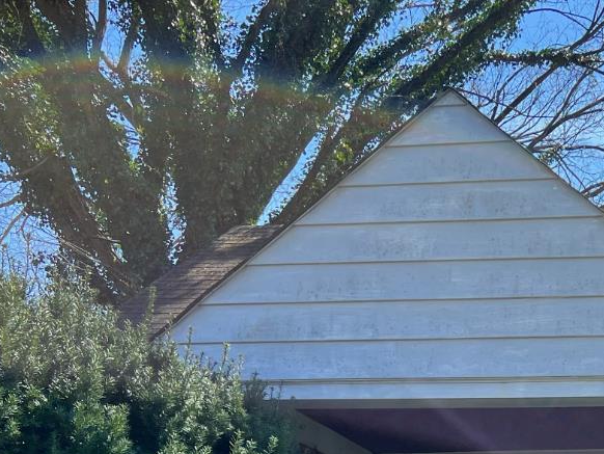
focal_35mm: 67
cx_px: 642
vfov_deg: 20.2
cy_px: 583
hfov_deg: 26.9
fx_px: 1170
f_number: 1.5
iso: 50
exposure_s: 1/1029
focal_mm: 5.7
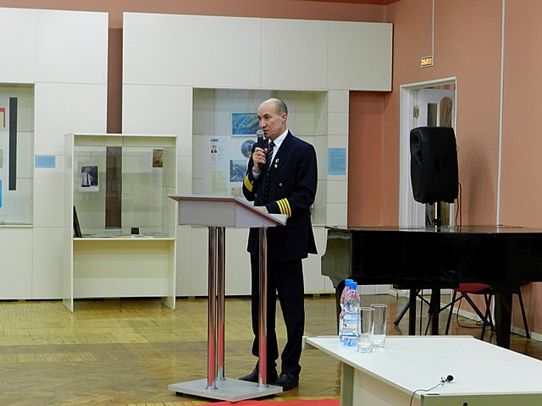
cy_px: 203
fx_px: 1190
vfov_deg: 19.4
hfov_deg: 25.7
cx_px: 271
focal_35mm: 76
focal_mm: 13.5
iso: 400
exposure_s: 1/13
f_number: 4.8
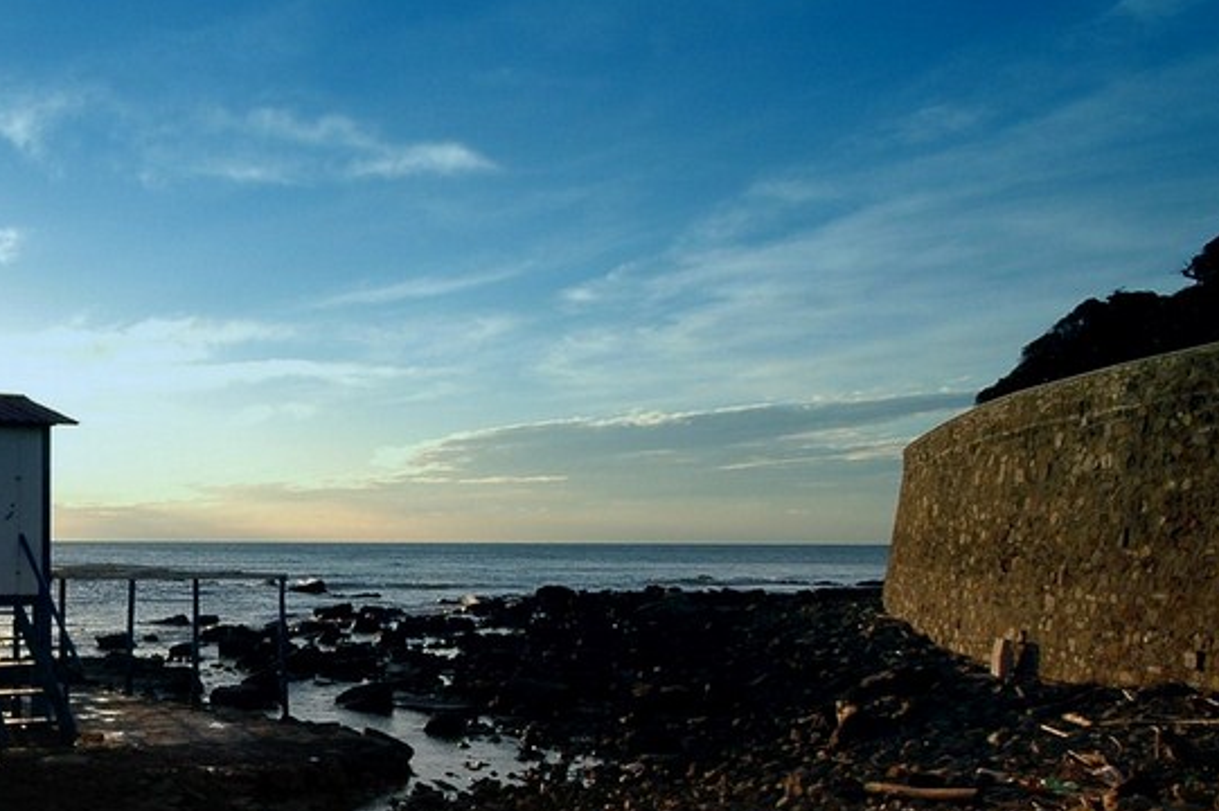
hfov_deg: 47.7
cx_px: -24
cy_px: 556
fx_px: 1083
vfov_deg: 40.4
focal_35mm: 32
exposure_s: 1/160
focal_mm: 10
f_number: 10
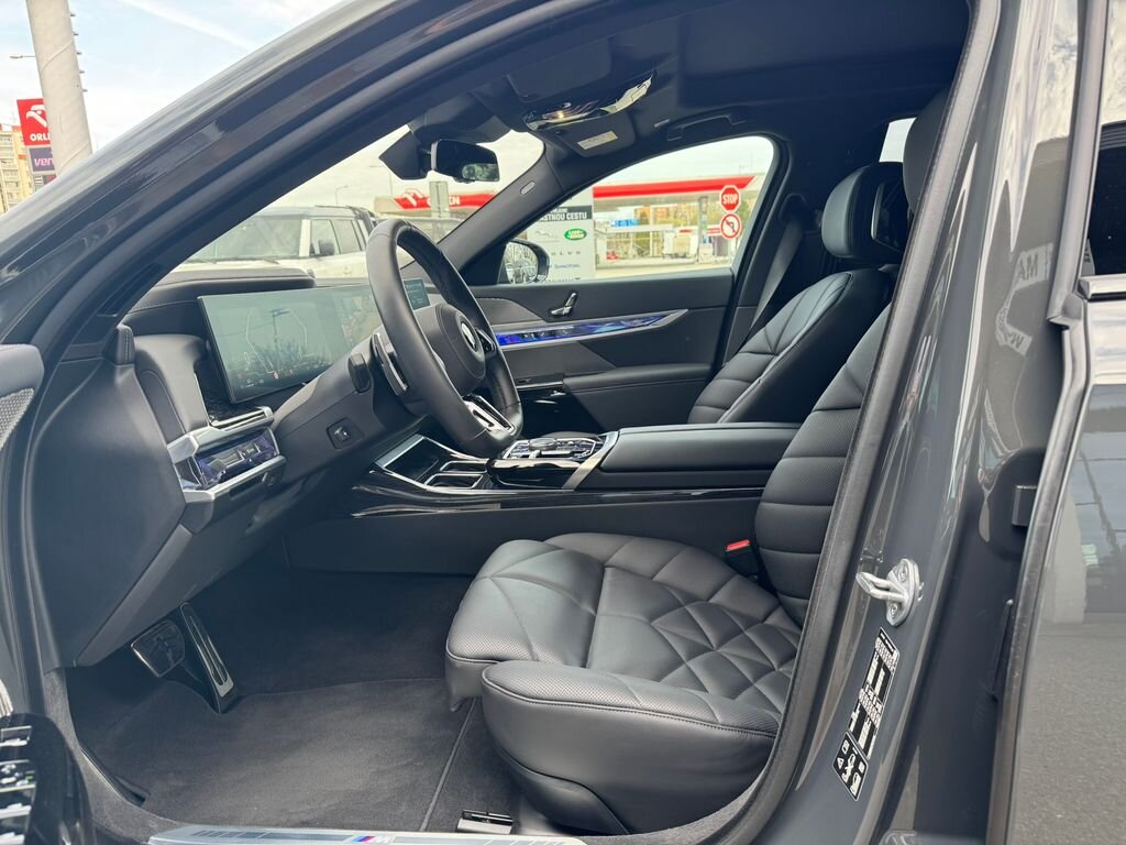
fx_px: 781
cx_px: 563
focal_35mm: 24
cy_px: 422
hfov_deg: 71.6
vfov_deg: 56.8
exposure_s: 1/167
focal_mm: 6.76
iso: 80
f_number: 1.78
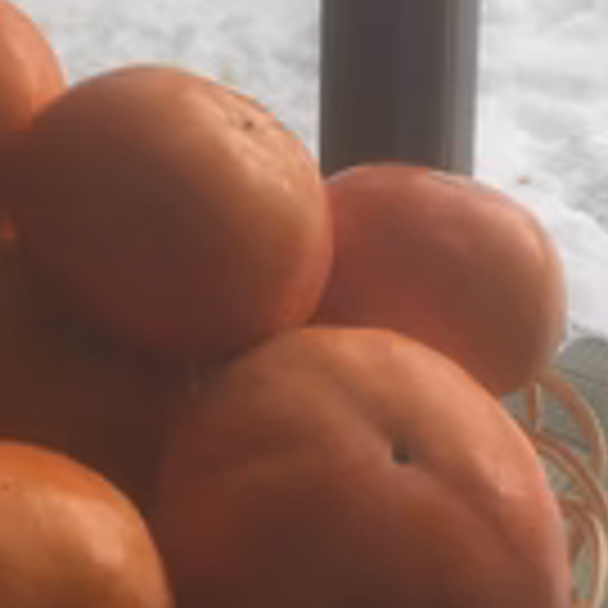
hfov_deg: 22.5
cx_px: 131
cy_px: -50
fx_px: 1510
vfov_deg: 21.6
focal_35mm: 76
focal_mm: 4.15
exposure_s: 1/746
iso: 32
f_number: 2.2
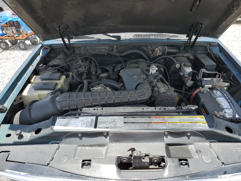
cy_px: 90
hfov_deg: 67.3
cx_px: 120
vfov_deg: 53.1
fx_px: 181
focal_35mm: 26
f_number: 1.5
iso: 50
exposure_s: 1/1429
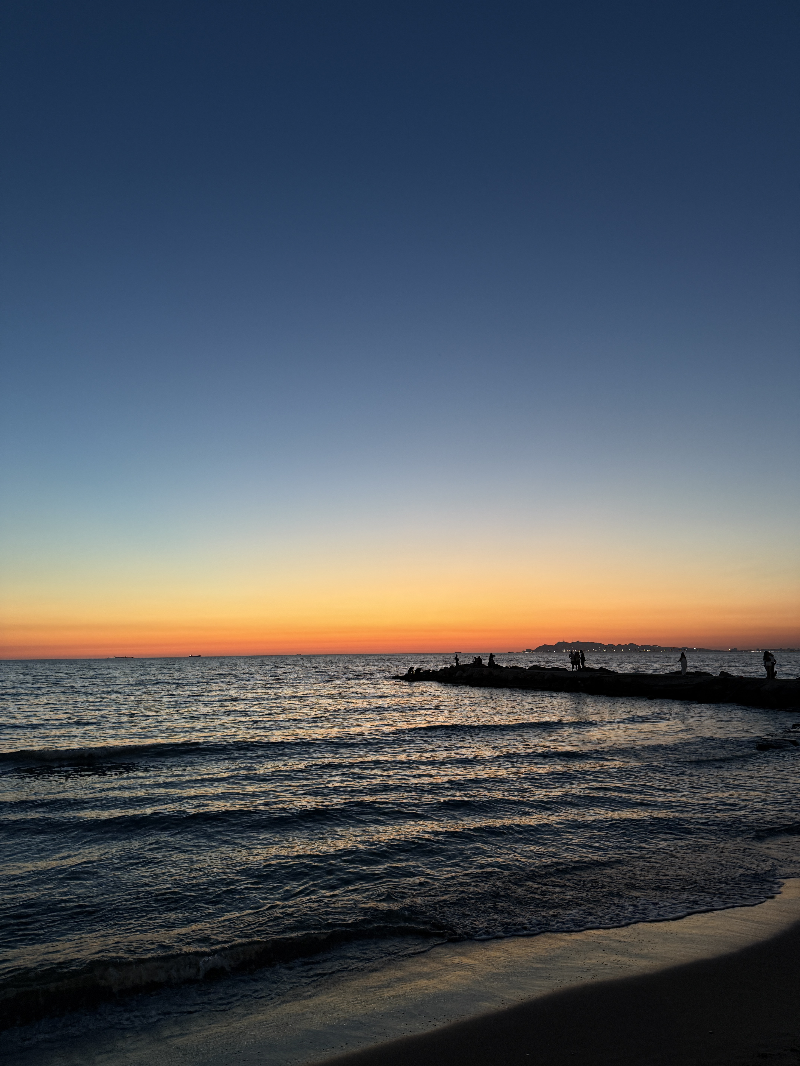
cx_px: 400
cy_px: 533
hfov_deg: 56.8
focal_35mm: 24
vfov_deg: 71.6
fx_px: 740
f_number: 1.78
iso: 160
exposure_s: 1/50
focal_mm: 6.76
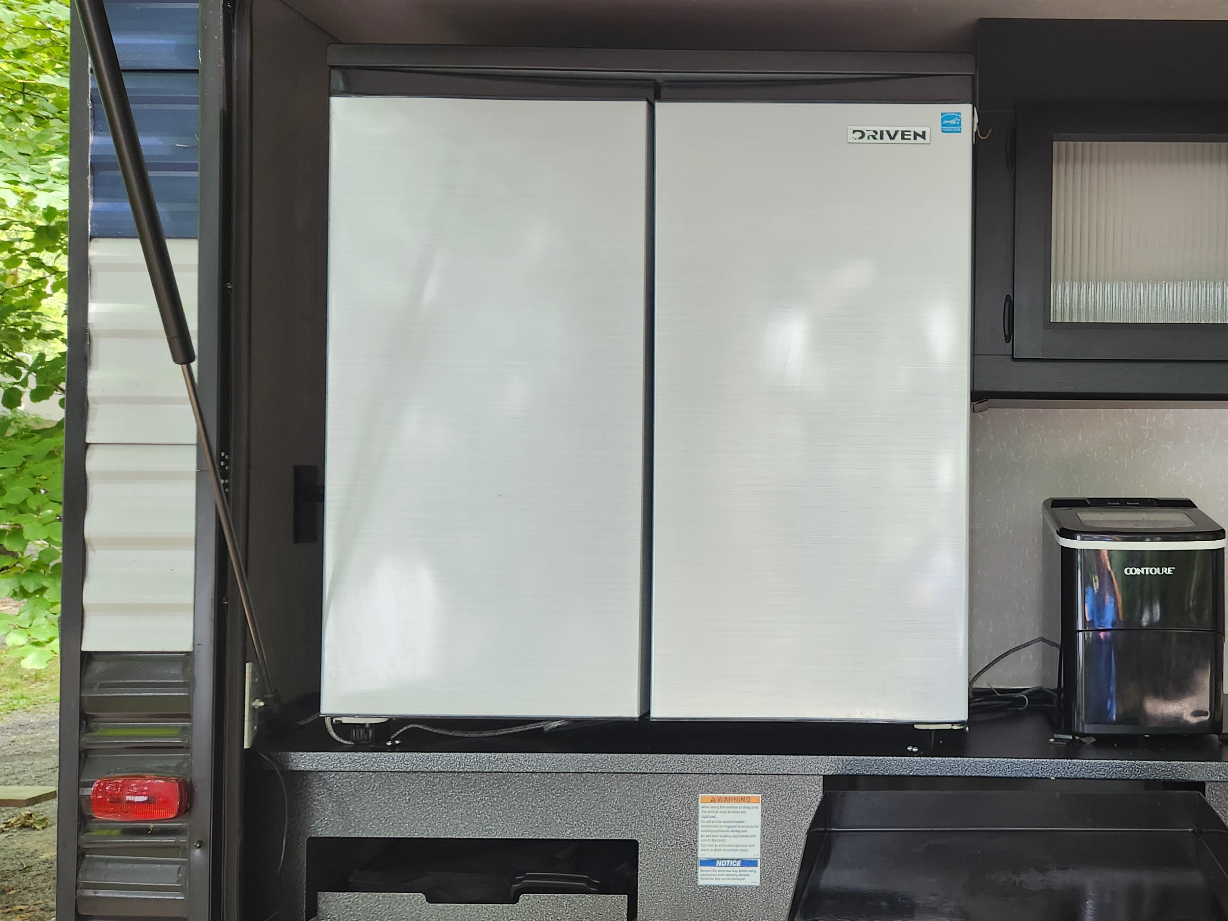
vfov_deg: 37.7
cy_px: 487
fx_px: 1348
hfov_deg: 47.0
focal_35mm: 38
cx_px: 937
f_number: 1.8
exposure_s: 1/180
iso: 100
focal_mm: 5.4
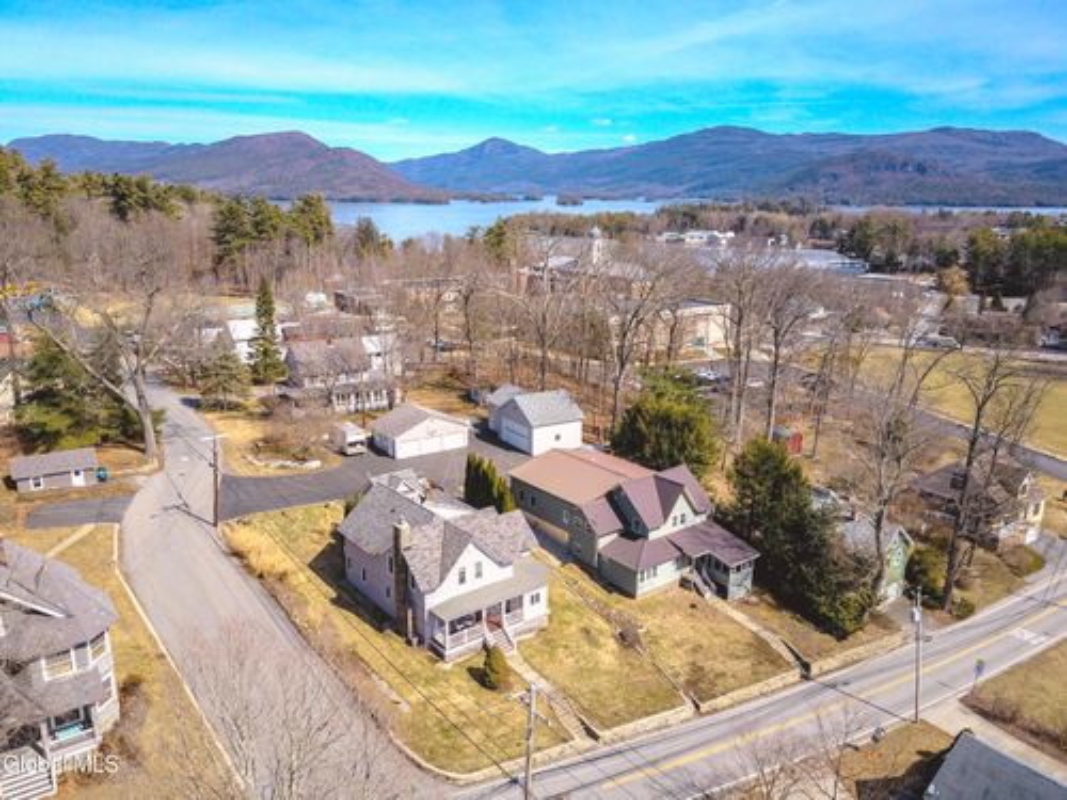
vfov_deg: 53.1
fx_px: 801
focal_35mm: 26
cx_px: 534
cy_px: 400
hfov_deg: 67.3
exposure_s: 1/2000
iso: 200
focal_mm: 4.73
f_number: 2.2
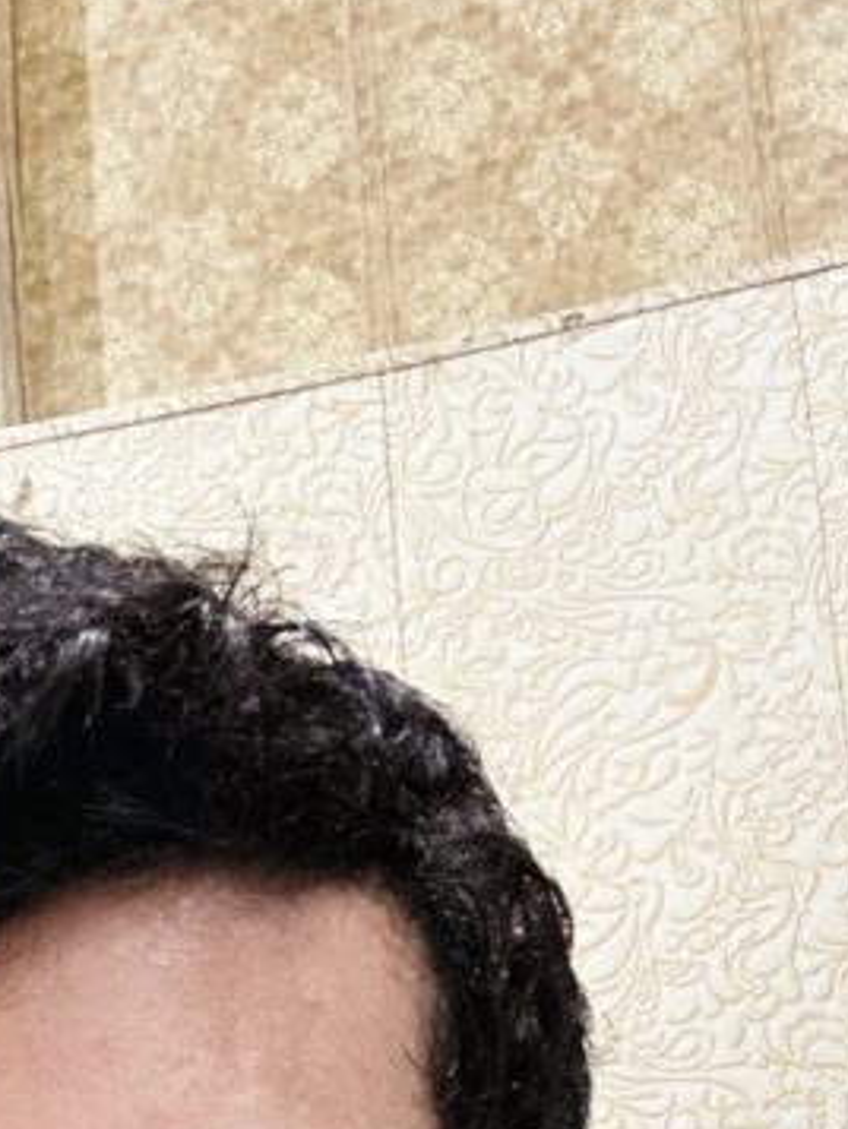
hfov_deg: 16.7
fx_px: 2807
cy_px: 1499
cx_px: -44
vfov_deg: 20.6
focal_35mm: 86
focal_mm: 2.69
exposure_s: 1/51
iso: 250
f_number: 1.9
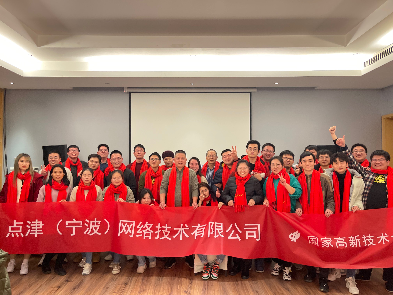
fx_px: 295
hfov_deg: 67.3
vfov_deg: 53.1
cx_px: 196
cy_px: 148
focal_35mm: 26
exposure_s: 1/50
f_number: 1.6
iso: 250
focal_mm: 5.1
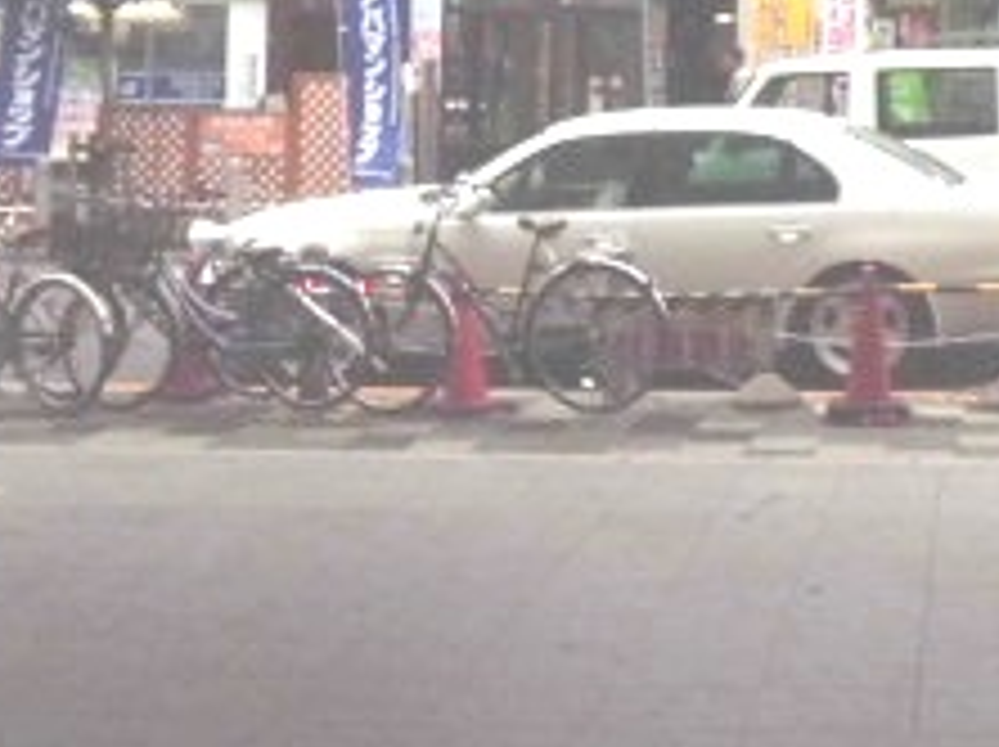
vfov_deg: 18.1
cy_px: -256
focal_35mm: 75
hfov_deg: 25.1
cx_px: 940
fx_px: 2162
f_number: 7.9
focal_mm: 4.7
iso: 64
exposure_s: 1/125
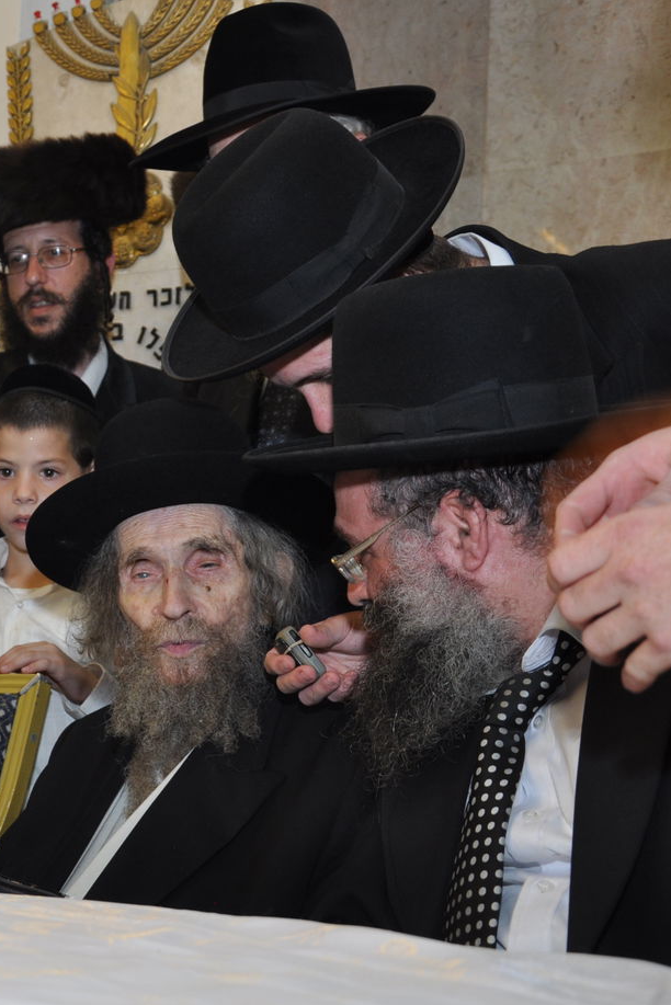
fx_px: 1788
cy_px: 508
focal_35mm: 64
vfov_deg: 31.4
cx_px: -36
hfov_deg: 20.4
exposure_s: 1/50
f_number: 5
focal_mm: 28
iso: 400
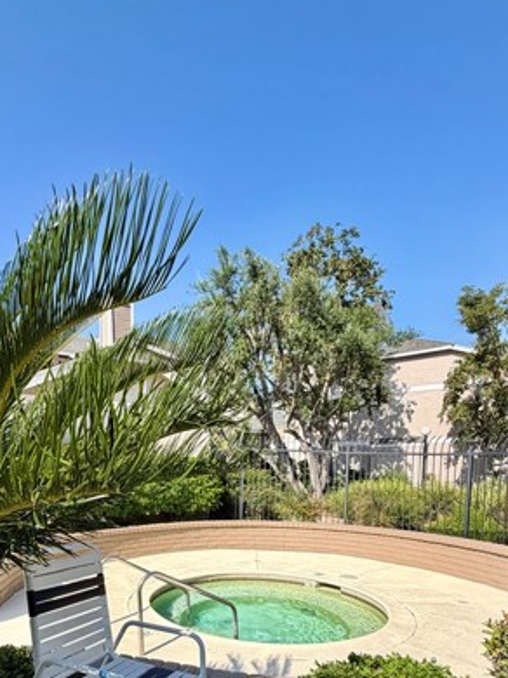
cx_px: 157
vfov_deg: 69.1
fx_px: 451
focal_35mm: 23
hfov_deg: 57.1
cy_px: 509
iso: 32
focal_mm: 2.22
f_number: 2.2
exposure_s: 1/770
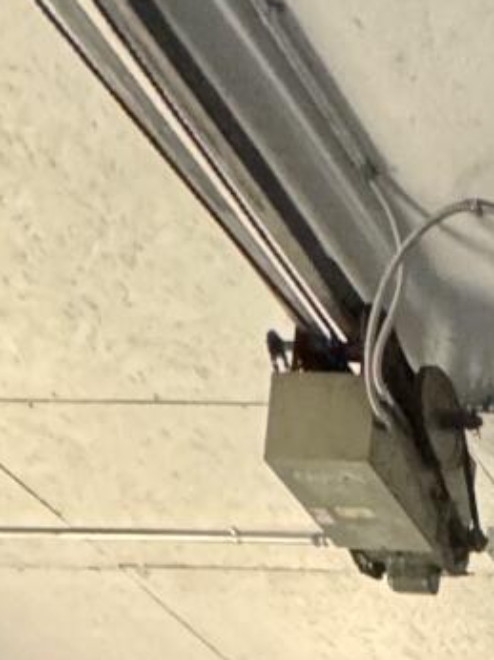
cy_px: 1553
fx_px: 1543
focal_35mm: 81
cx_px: 1059
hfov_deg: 14.4
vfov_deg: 15.1
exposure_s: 1/60
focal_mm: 2.22
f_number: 2.2
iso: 640
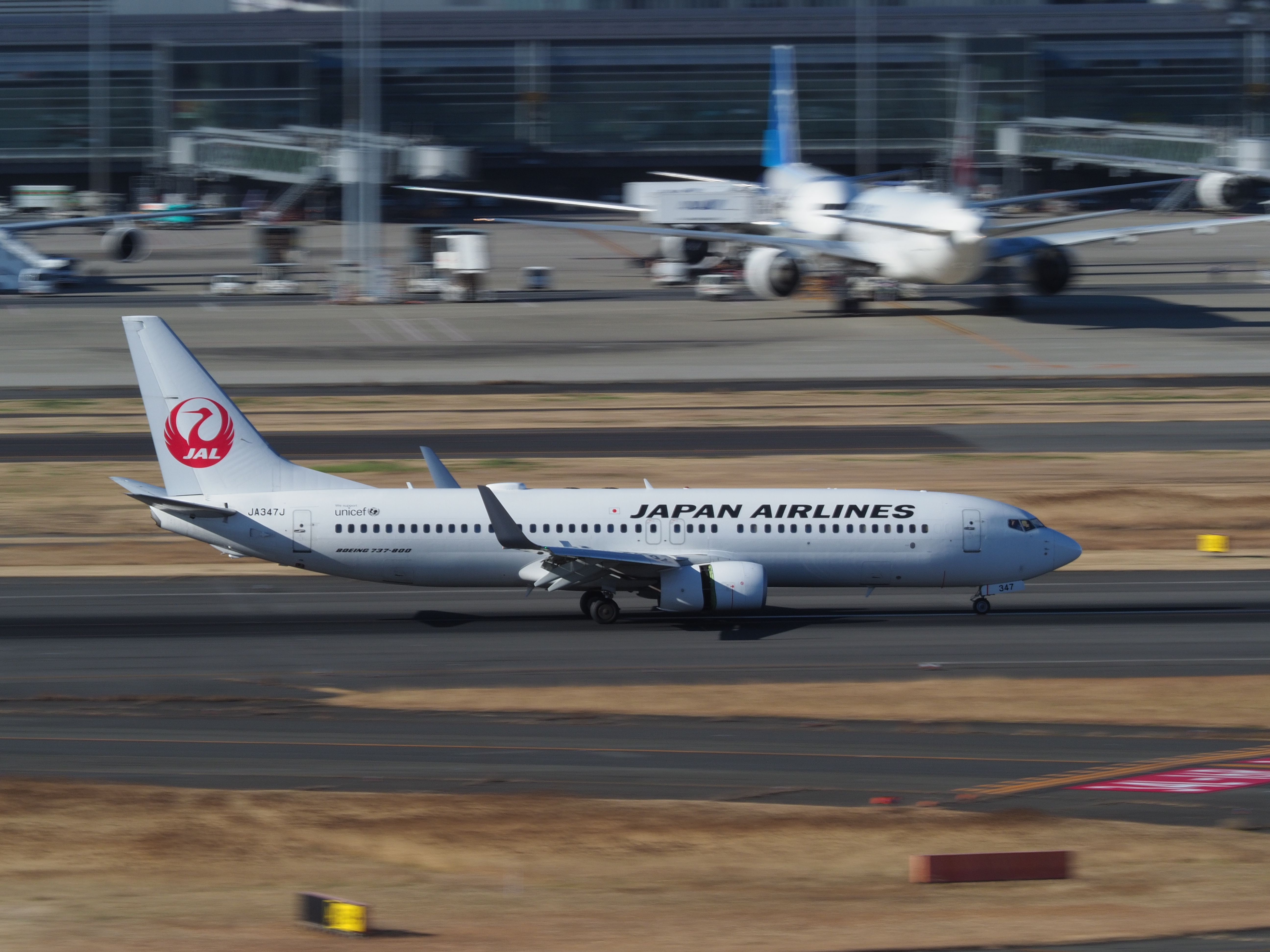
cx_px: 635
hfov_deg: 5.8
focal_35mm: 341
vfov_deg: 4.4
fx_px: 12511
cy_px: 476
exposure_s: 1/30
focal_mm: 170
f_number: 18
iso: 200
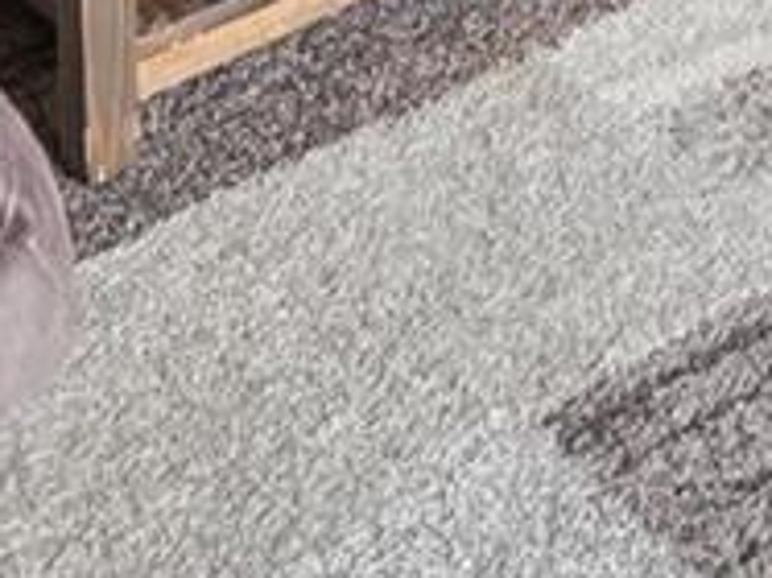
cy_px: -1080
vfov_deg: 10.0
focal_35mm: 115
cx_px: 1111
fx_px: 2563
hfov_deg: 15.9
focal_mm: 14
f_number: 8
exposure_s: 1/15
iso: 1000
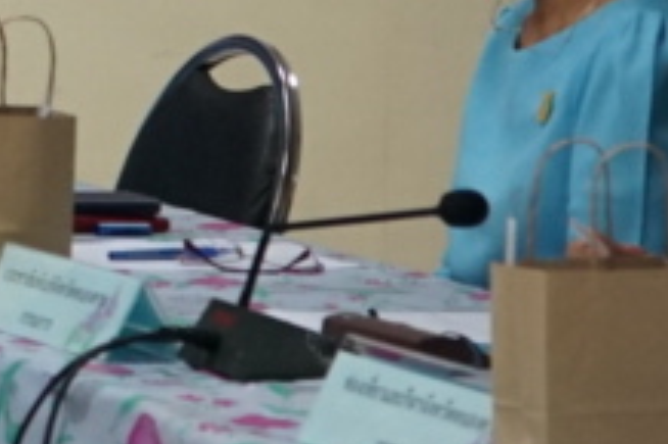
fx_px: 6471
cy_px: -530
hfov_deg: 5.6
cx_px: -1164
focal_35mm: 349
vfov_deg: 3.9
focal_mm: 47
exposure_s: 1/160
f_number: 4.5
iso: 1250
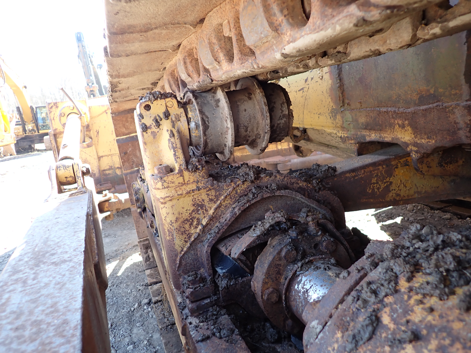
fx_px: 340
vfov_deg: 54.9
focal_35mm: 25
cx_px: 236
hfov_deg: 69.4
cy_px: 176
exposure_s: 1/125
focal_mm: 4.5
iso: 100
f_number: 2
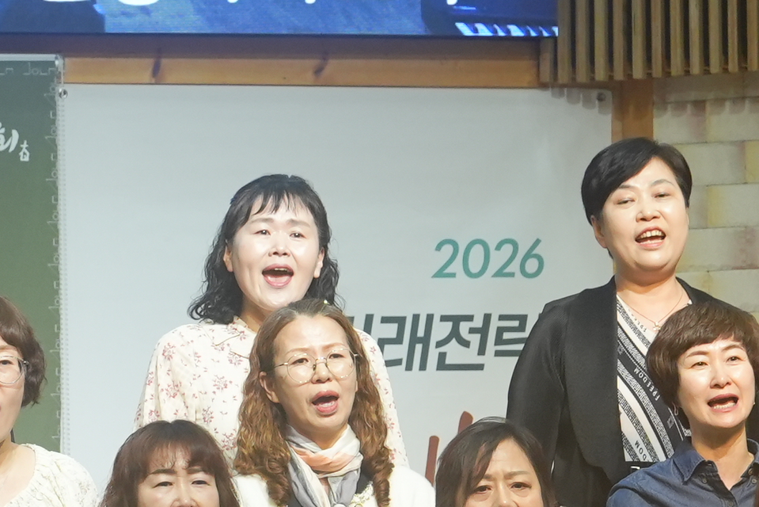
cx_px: 220
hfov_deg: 7.0
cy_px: 577
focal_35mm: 293
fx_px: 6179
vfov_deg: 4.7
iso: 1250
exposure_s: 1/100
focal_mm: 61
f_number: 5
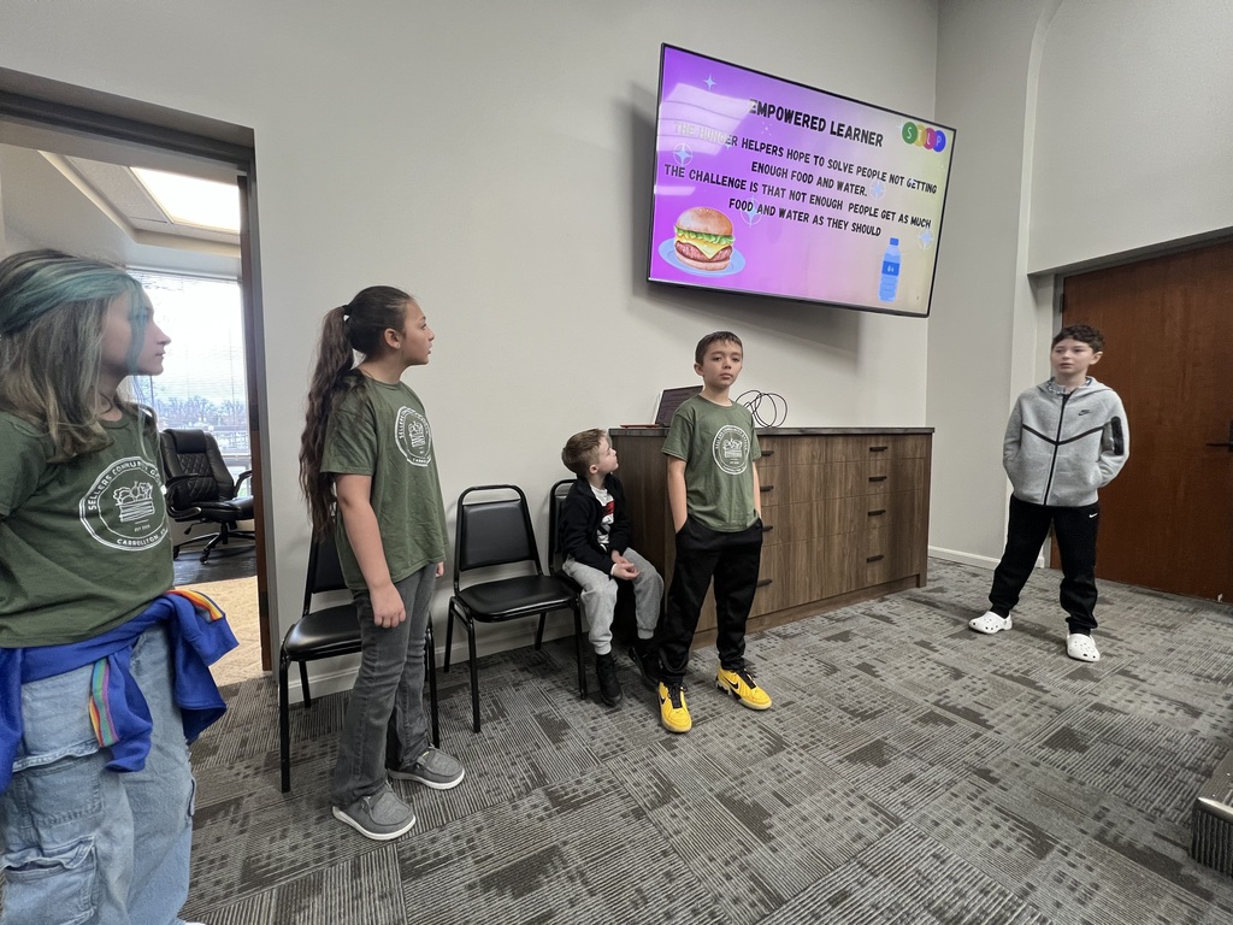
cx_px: 616
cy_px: 462
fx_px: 463
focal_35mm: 13
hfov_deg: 106.2
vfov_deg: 89.9
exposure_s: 1/60
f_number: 1.8
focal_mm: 1.57
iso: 250
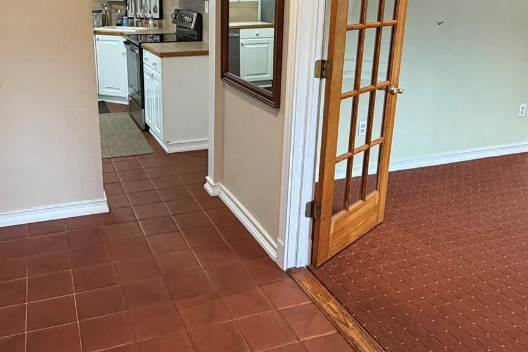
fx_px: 499
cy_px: 123
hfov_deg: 55.5
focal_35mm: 34
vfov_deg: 38.5
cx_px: 218
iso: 320
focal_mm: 2.22
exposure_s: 1/60
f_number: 2.2
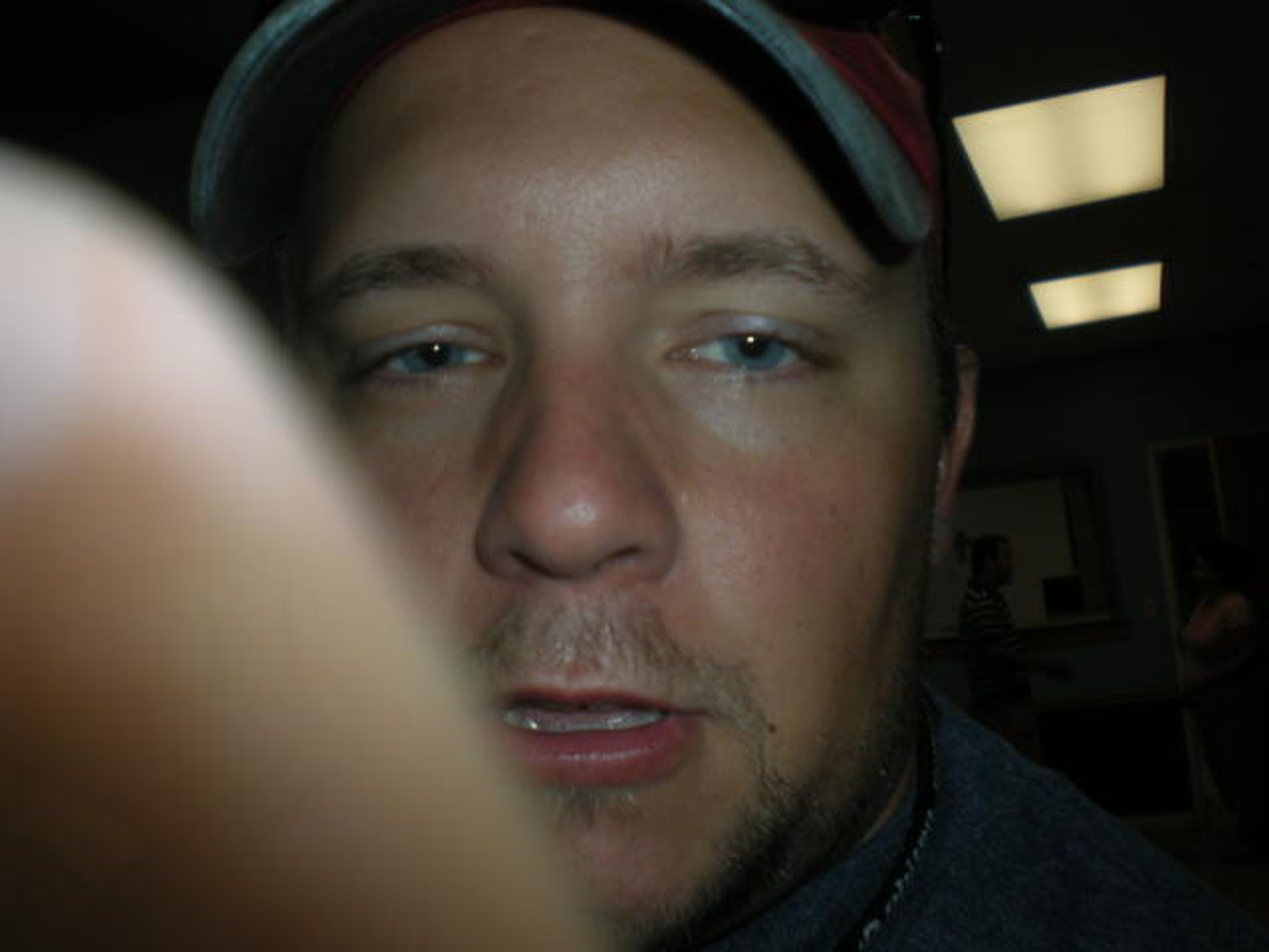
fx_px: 1393
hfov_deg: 49.0
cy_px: 476
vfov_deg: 37.7
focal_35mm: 38
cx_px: 634
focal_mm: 6.3
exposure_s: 1/60
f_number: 3.1
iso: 64
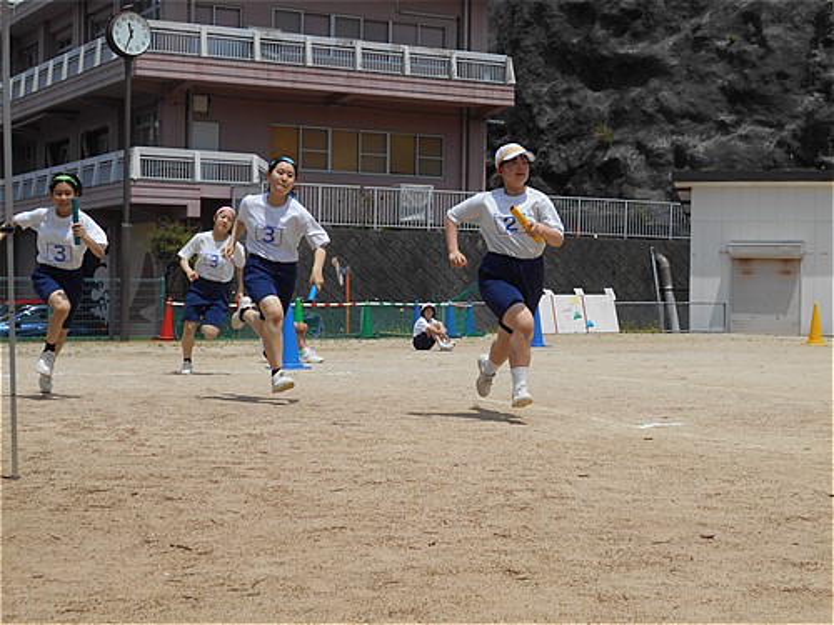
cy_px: 312
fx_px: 1590
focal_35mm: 66
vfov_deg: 22.3
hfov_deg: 29.4
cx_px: 417
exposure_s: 1/800
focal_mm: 11.6
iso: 80
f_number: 5.3
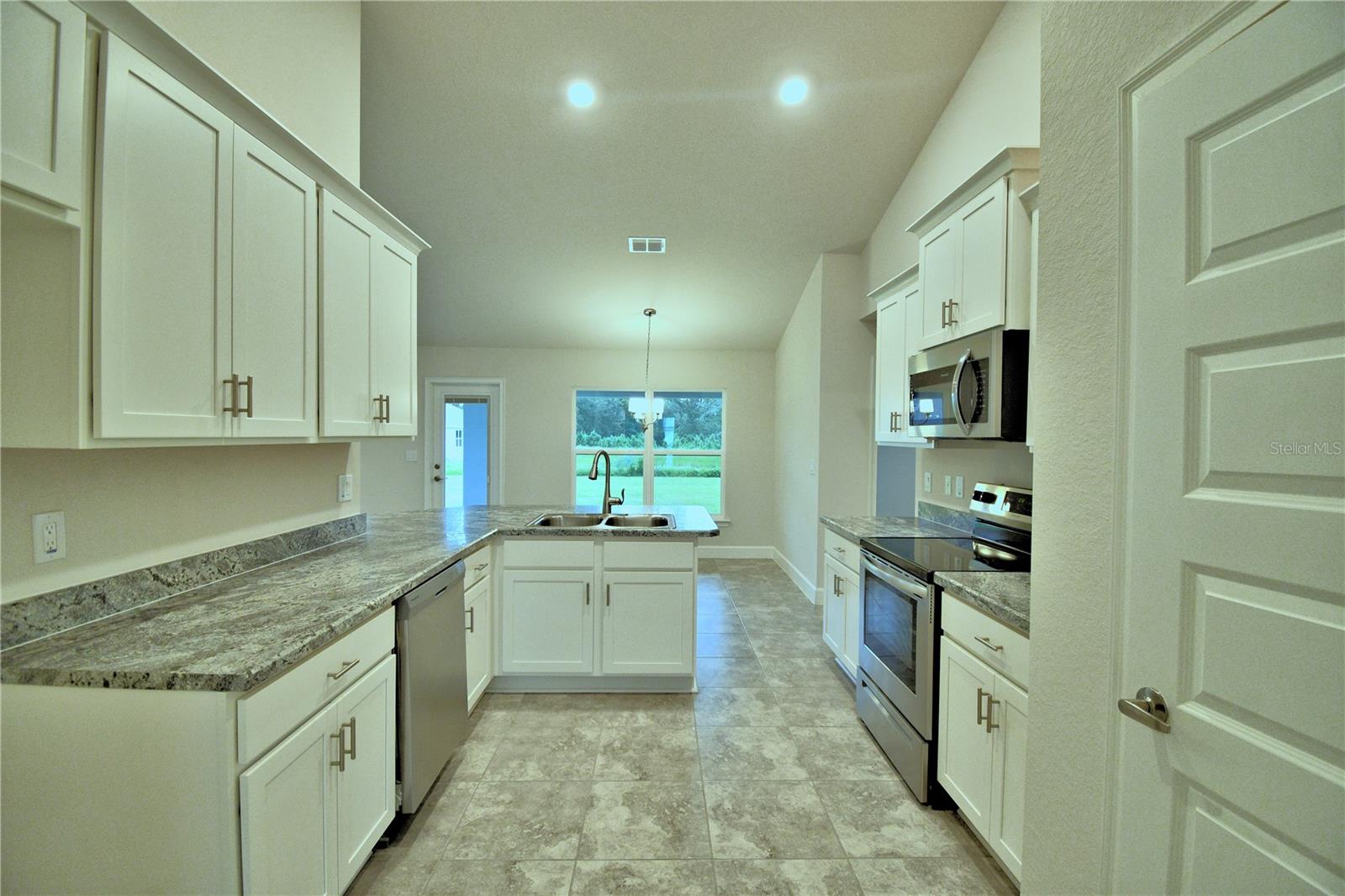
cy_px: 448
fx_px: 560
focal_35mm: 15
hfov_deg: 100.4
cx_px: 672
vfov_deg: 77.3
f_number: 4.5
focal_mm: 10
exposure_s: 1/50
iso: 400
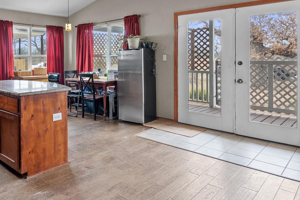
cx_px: 77
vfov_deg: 45.4
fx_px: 233
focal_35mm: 28
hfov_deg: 61.9
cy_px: 60
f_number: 11
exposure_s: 1/6
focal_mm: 17
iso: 3200
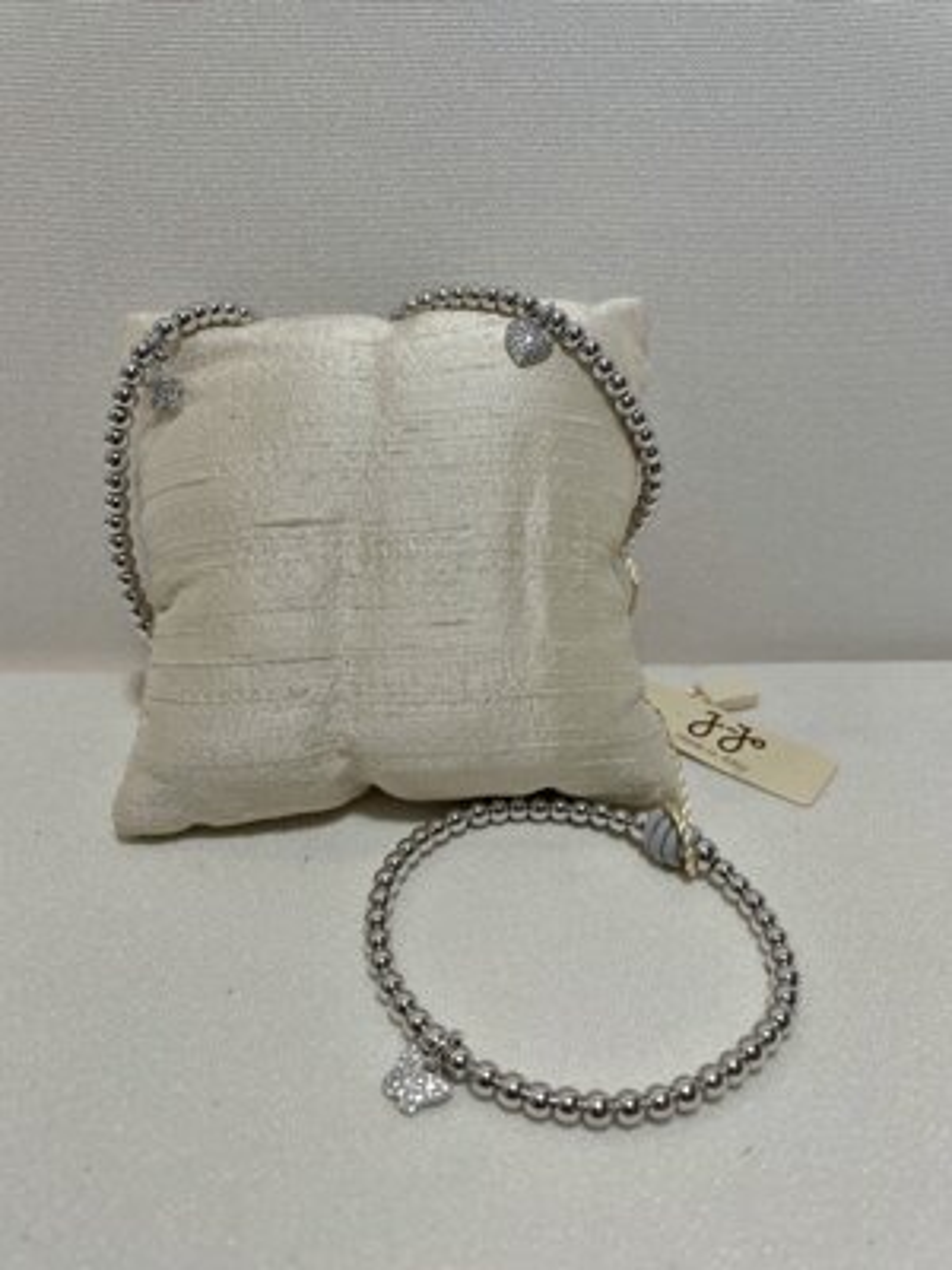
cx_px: 476
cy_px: 635
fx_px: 953
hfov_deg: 53.1
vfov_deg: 67.3
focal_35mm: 26
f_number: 1.6
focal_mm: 4.2
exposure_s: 1/291
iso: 32
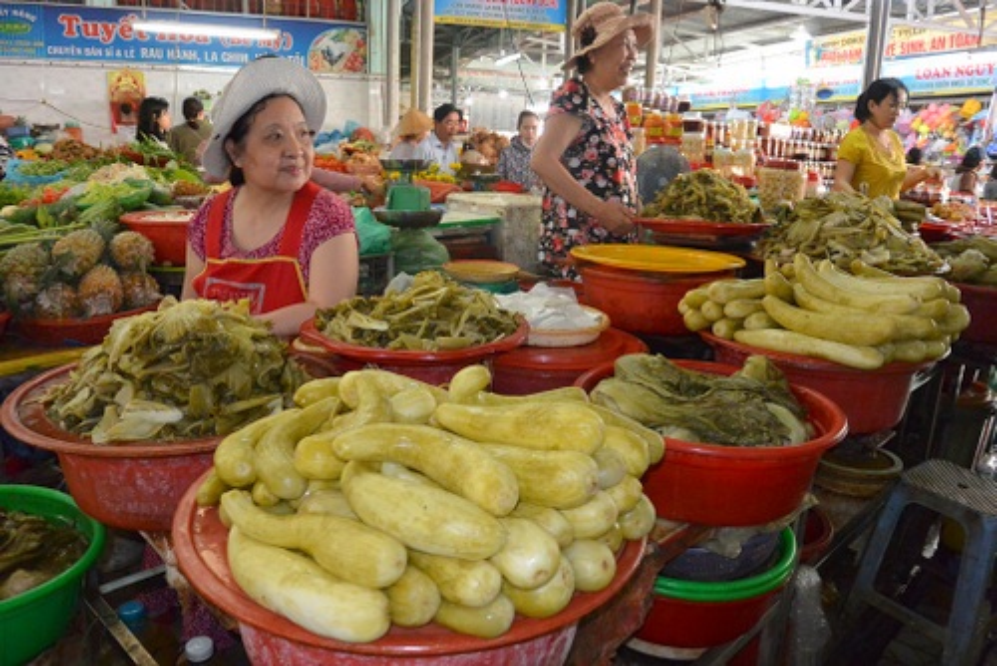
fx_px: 748
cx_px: 498
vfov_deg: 48.0
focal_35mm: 27
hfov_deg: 67.4
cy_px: 333
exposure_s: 1/60
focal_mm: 10
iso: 900
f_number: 3.5
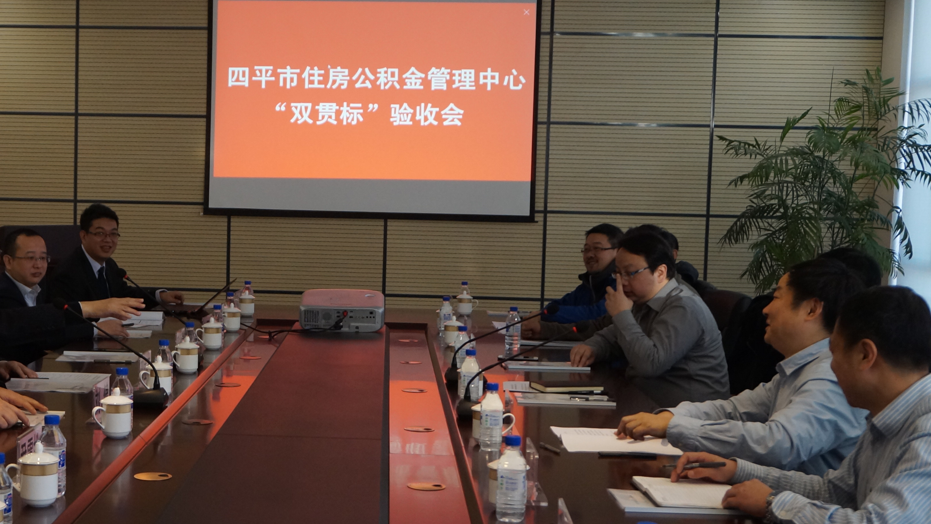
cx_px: 278
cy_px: 289
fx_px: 1407
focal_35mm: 57
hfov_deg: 36.1
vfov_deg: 21.1
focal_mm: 24
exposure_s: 1/160
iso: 800
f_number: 4.5
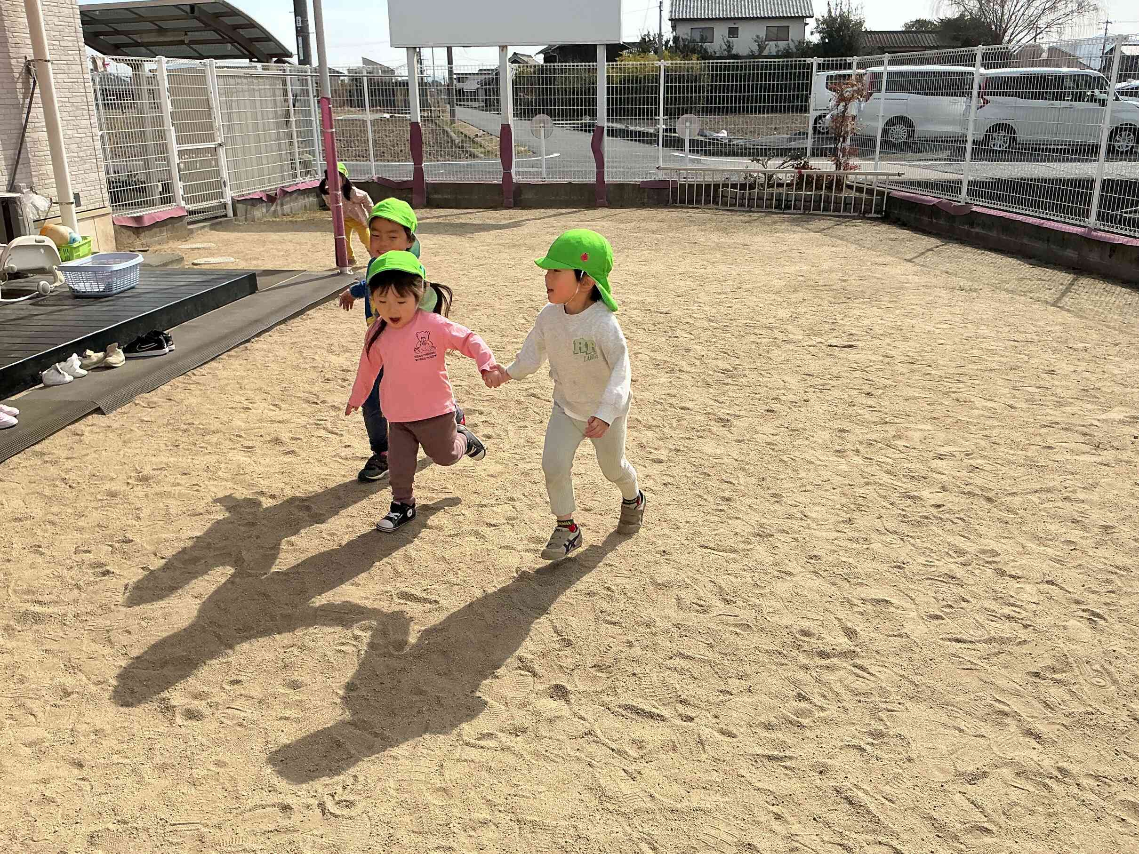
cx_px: 570
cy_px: 427
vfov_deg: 48.2
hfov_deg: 61.7
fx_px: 954
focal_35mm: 29
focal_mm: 3
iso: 25
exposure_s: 1/2141
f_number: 1.8
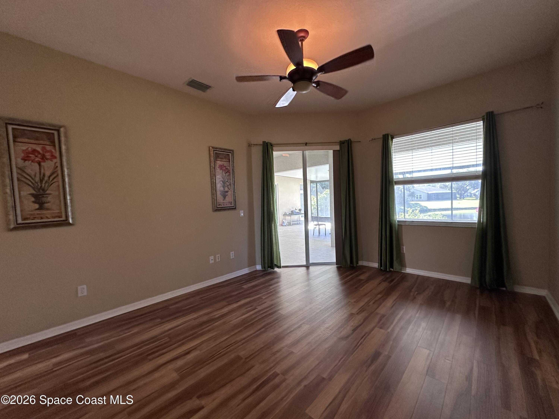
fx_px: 226
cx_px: 280
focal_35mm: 14
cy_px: 210
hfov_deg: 102.1
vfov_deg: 85.7
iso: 250
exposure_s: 1/60
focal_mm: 2.22
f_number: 2.2
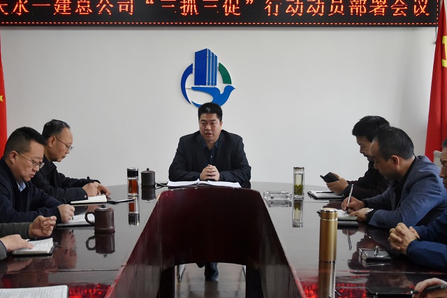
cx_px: 204
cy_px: 135
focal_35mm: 66
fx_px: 814
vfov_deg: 20.7
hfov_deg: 30.7
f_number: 4.5
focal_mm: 35
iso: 1600
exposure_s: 1/125
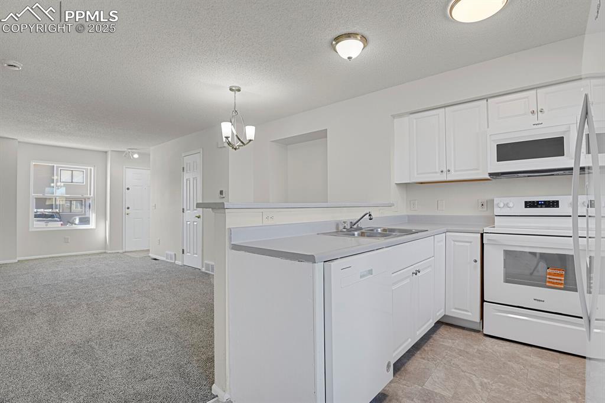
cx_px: 302
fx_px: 286
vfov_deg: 70.4
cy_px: 202
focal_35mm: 17
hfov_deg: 93.3
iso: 250
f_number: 8
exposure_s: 1.3
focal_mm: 17
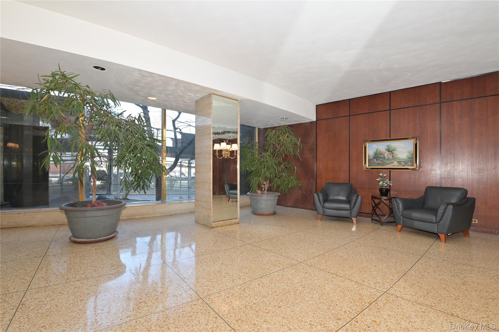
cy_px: 166
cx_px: 250
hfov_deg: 100.4
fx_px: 208
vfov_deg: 77.2
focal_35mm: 15
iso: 1250
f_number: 7.1
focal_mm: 15
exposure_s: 1/200
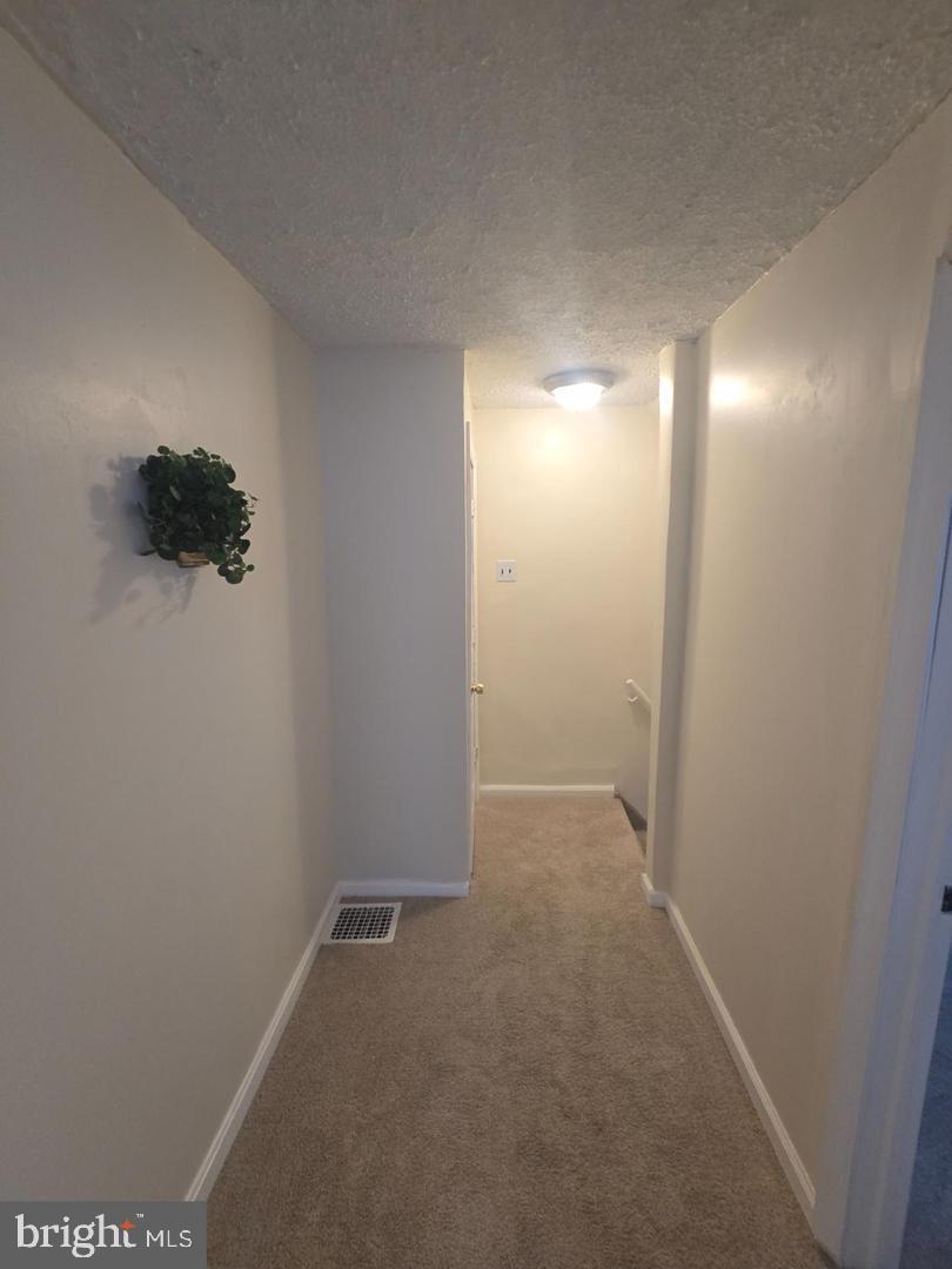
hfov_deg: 89.9
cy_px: 634
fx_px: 477
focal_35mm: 13
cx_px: 476
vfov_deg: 106.2
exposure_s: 1/60
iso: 160
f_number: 2.2
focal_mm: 2.2
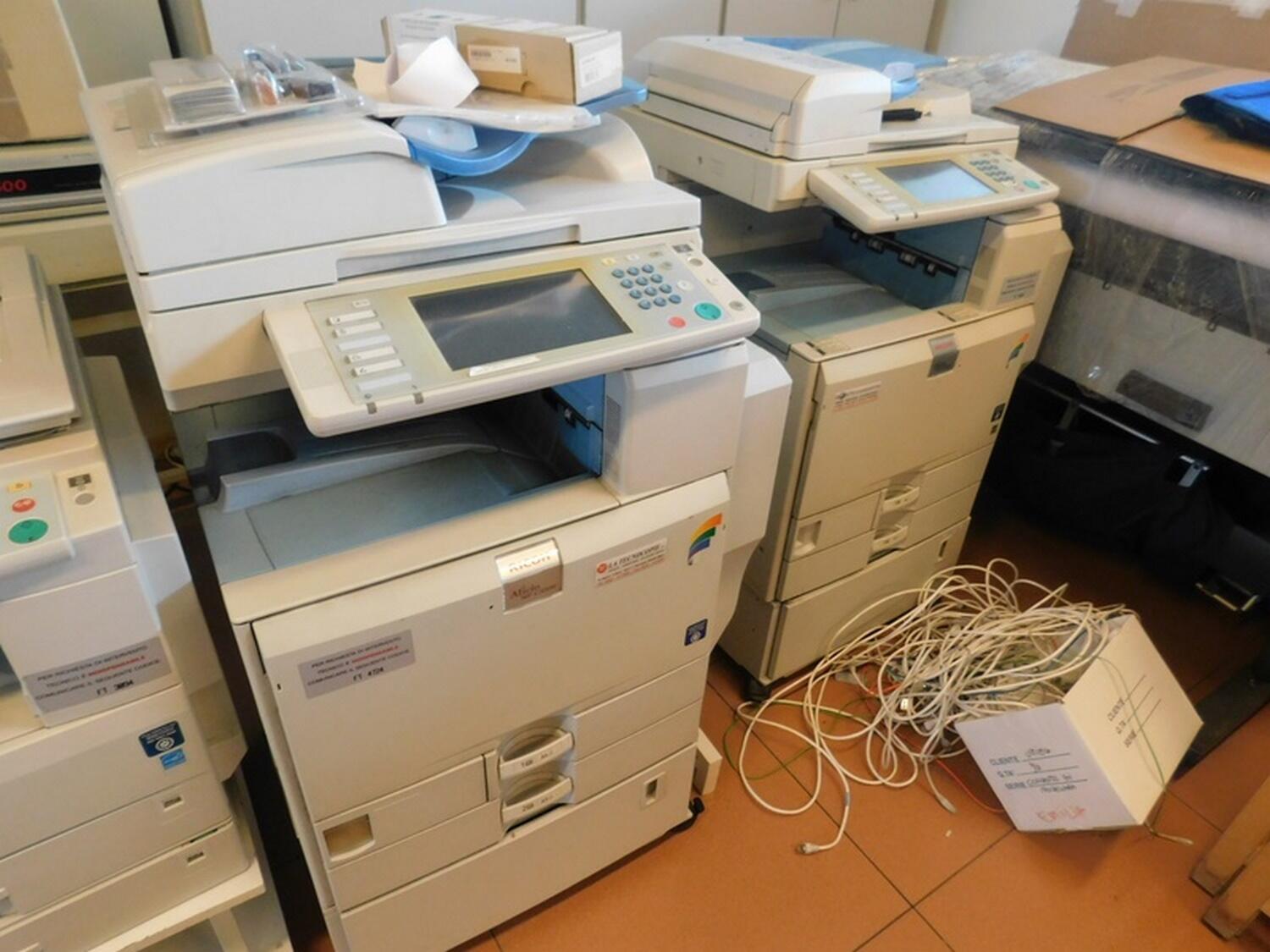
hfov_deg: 73.9
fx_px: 844
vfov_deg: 58.9
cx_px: 635
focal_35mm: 23
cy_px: 476
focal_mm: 4
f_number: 3
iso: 400
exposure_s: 1/20
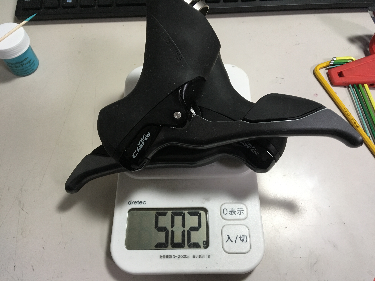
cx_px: 188
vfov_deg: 48.2
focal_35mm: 29
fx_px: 314
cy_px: 140
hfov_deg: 61.7
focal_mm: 4.15
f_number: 2.2
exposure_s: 1/30
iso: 100
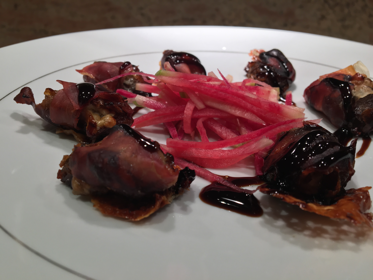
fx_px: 312
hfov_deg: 61.7
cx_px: 186
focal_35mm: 29
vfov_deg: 48.2
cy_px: 140
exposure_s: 1/120
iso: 40
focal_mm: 4.15
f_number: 2.2
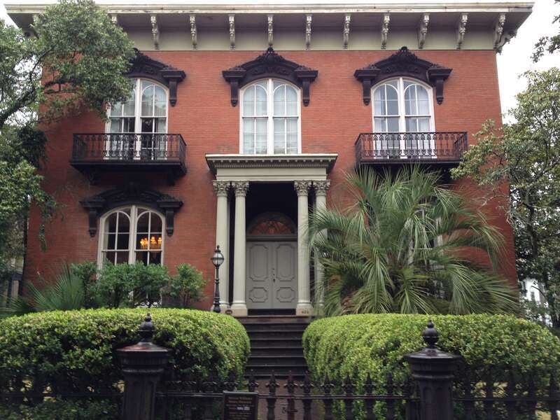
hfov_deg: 52.6
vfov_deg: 40.7
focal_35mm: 35
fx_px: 566
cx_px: 280
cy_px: 210
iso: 50
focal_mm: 4.28
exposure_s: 1/40
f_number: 2.4
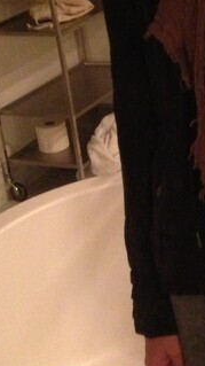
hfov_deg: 12.4
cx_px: 278
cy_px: 120
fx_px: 910
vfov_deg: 22.6
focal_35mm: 94
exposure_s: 1/15
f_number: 2.4
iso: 640
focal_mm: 4.13
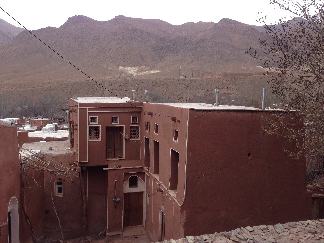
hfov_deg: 55.3
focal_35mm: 33
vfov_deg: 43.0
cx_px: 162
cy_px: 122
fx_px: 309
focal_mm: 4.12
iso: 50
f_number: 2.4
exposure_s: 1/742
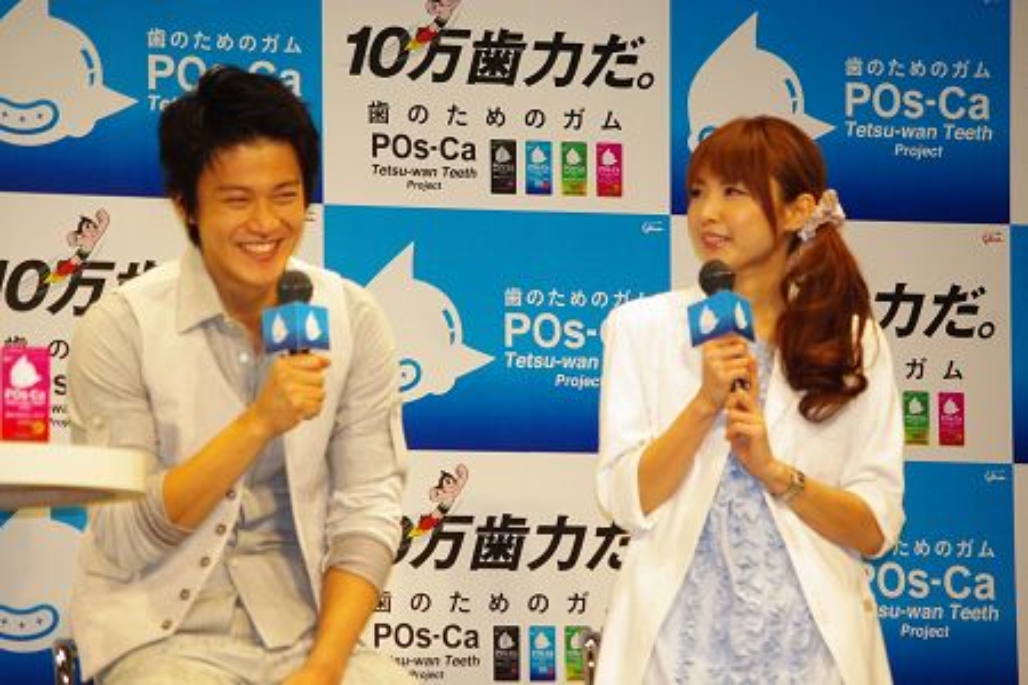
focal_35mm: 207
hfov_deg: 9.9
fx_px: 5911
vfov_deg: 6.6
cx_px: 514
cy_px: 342
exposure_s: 1/125
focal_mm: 137.5
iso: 800
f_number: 4.5
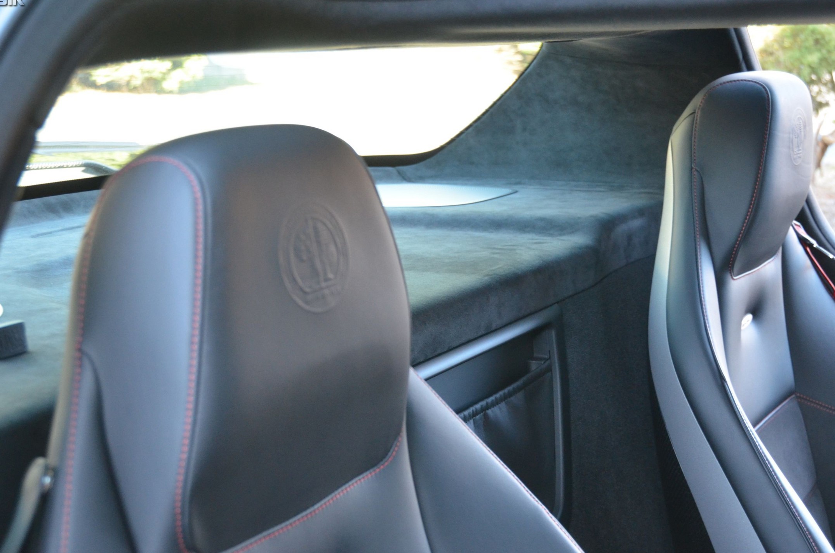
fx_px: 1171
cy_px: 311
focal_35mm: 51
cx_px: 423
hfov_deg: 39.3
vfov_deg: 26.6
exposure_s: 1/125
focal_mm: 29
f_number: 4
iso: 1600
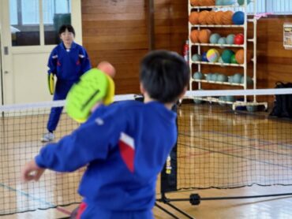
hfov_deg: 16.4
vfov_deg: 12.4
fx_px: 1013
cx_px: 146
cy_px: 110
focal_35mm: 120
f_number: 2.8
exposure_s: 1/120
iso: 200
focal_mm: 15.66
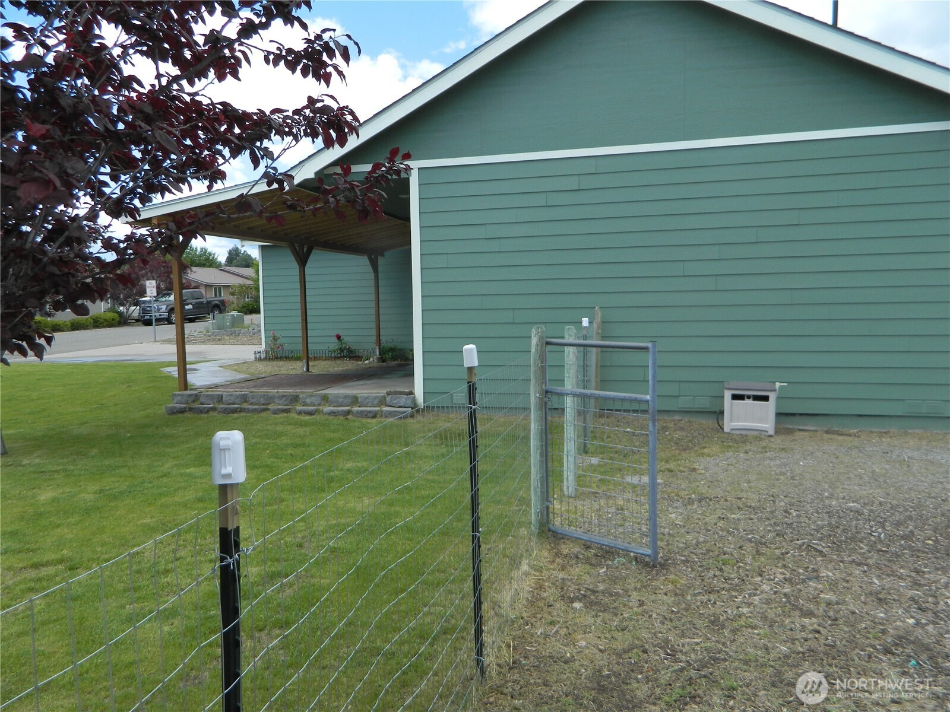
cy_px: 356
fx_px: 686
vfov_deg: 54.9
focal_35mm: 25
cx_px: 475
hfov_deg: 69.4
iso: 80
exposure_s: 1/640
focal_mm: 4.5
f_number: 3.1
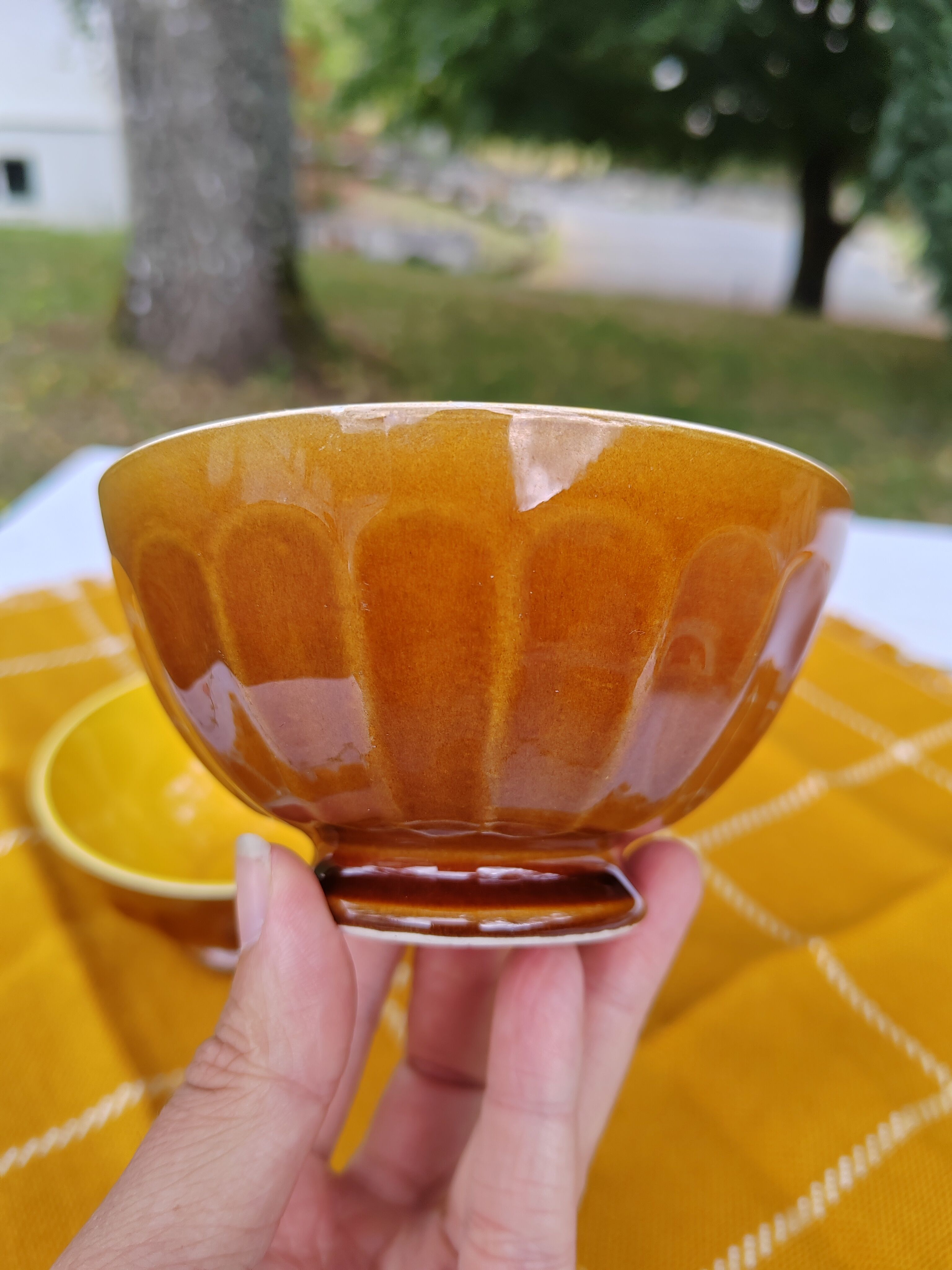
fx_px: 990
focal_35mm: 27
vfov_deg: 65.3
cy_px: 635
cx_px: 476
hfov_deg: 51.4
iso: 100
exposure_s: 1/370
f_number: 1.9
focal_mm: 5.52
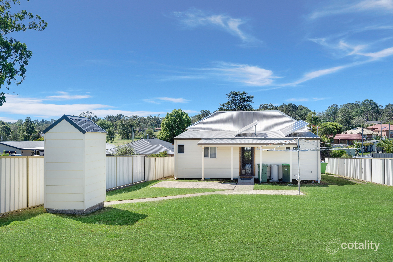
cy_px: 131
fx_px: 371
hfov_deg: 55.8
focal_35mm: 34
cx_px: 196
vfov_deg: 38.9
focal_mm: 34
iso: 250
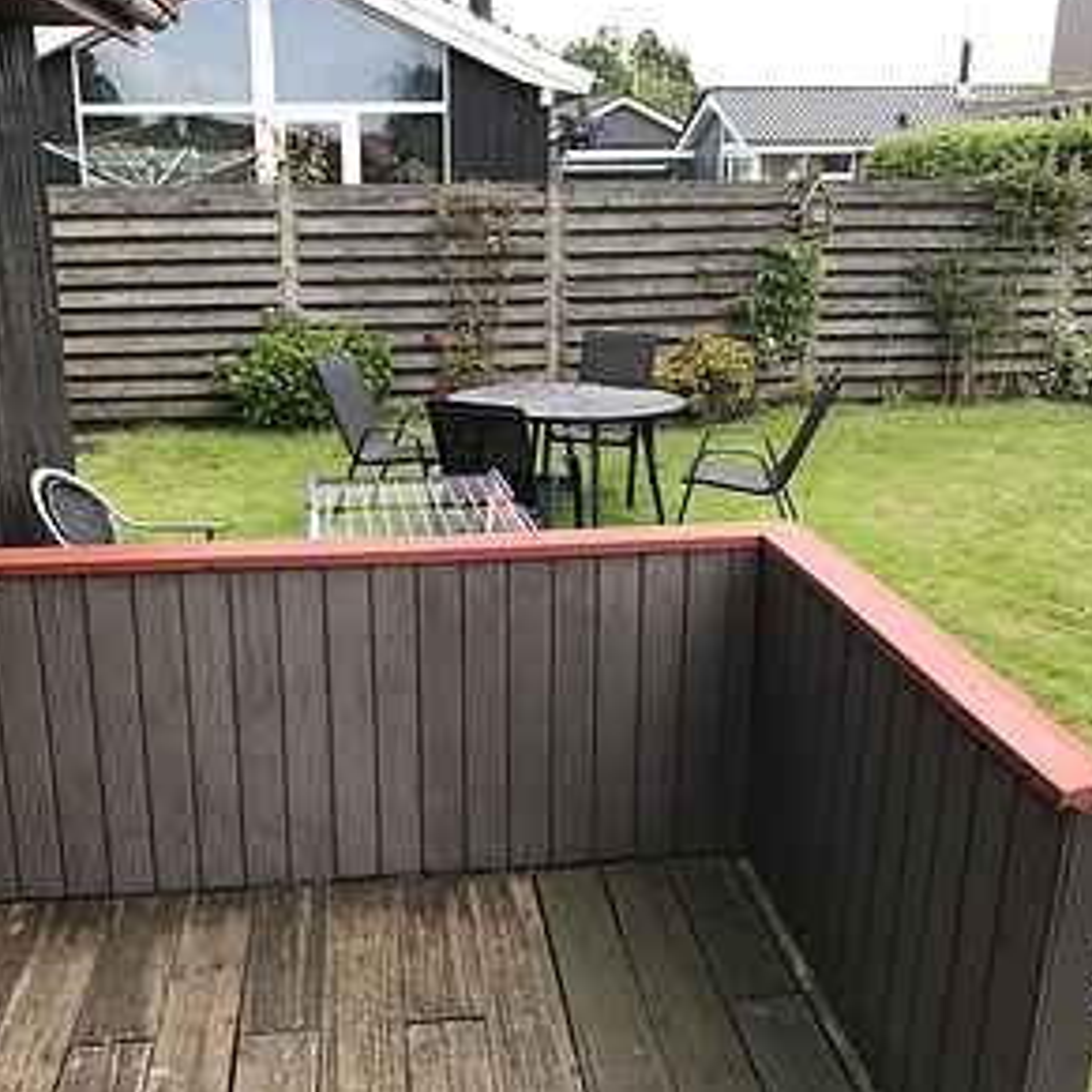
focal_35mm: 34
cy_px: 537
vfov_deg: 48.4
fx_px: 1213
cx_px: 484
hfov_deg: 48.4
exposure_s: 1/547
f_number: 1.8
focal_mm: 3.99
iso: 20
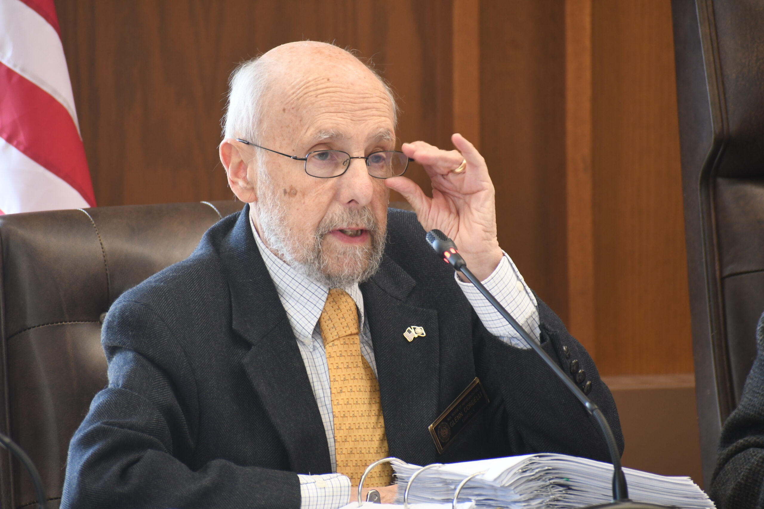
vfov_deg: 3.1
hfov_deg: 4.6
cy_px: 254
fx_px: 9550
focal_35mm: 450
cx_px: 382
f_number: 6.3
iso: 900
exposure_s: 1/30
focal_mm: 300
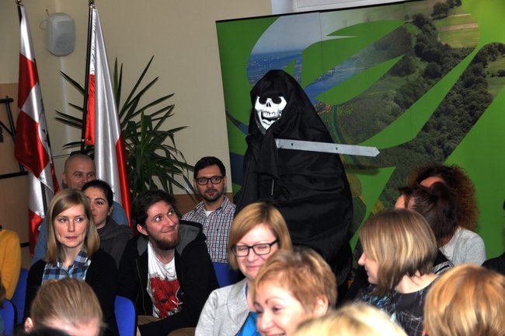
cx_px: 252
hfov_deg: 20.9
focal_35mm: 98
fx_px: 1366
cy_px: 168
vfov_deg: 14.0
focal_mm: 65
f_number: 5
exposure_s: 1/60
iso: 200
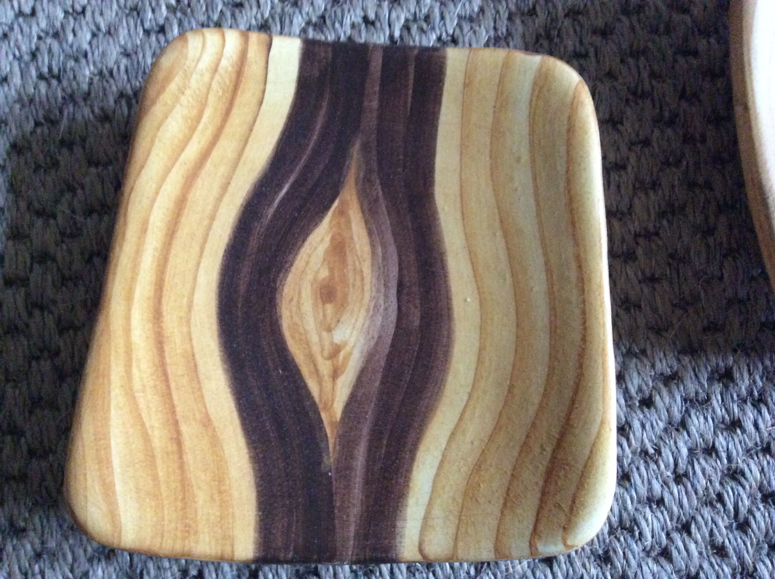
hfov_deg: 56.9
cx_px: 388
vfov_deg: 44.1
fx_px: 715
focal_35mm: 32
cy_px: 290
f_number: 2.4
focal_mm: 3.3
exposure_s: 1/17
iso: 500
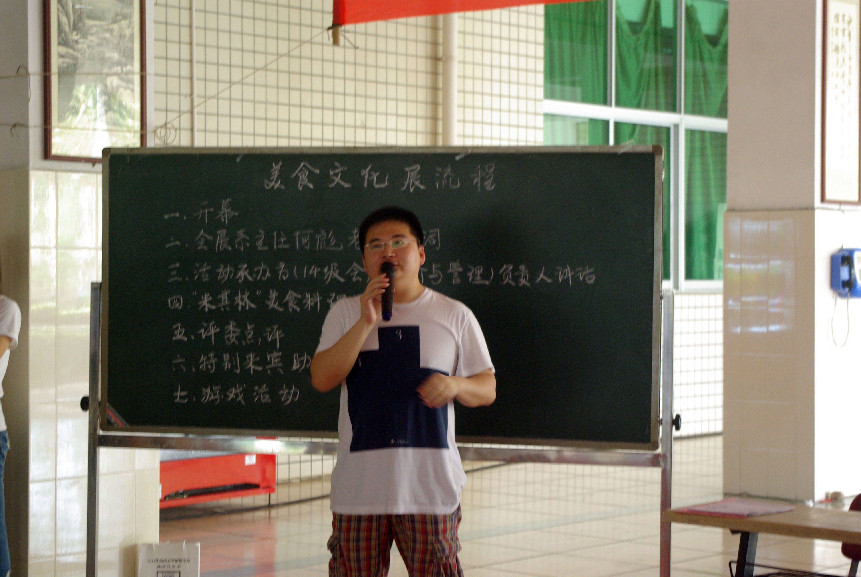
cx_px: 430
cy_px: 288
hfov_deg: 24.6
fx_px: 1975
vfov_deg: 16.6
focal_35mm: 82
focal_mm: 55
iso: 640
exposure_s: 1/6
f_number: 7.1
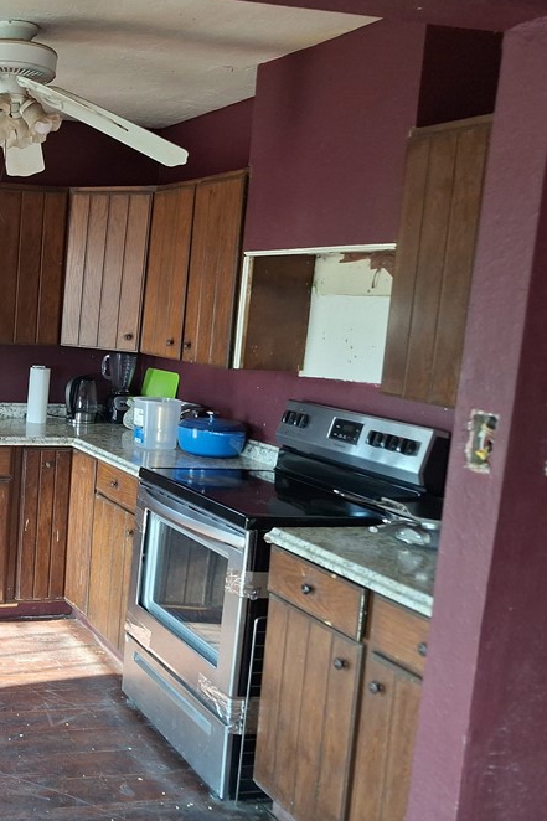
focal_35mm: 37
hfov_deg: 31.6
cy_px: 404
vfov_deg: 51.9
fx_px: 844
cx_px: -62
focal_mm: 5.54
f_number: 1.8
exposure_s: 1/120
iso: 80
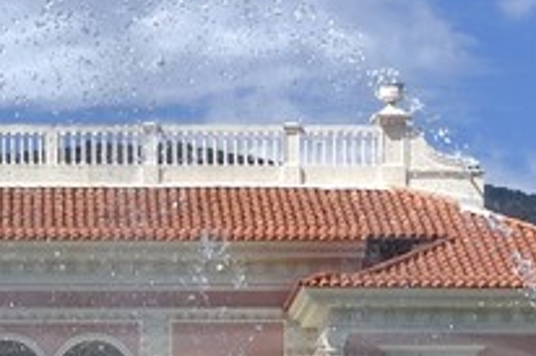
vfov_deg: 5.4
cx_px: 31
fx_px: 3704
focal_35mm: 249
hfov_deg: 8.2
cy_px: 764
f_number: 13
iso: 200
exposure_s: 1/320
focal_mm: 32
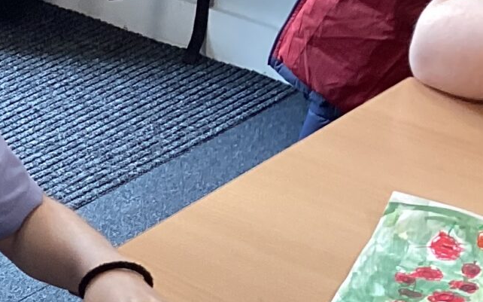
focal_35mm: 131
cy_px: 416
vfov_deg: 9.8
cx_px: -375
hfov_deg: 14.2
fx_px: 1724
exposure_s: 1/50
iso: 125
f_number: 2.4
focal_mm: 3.3
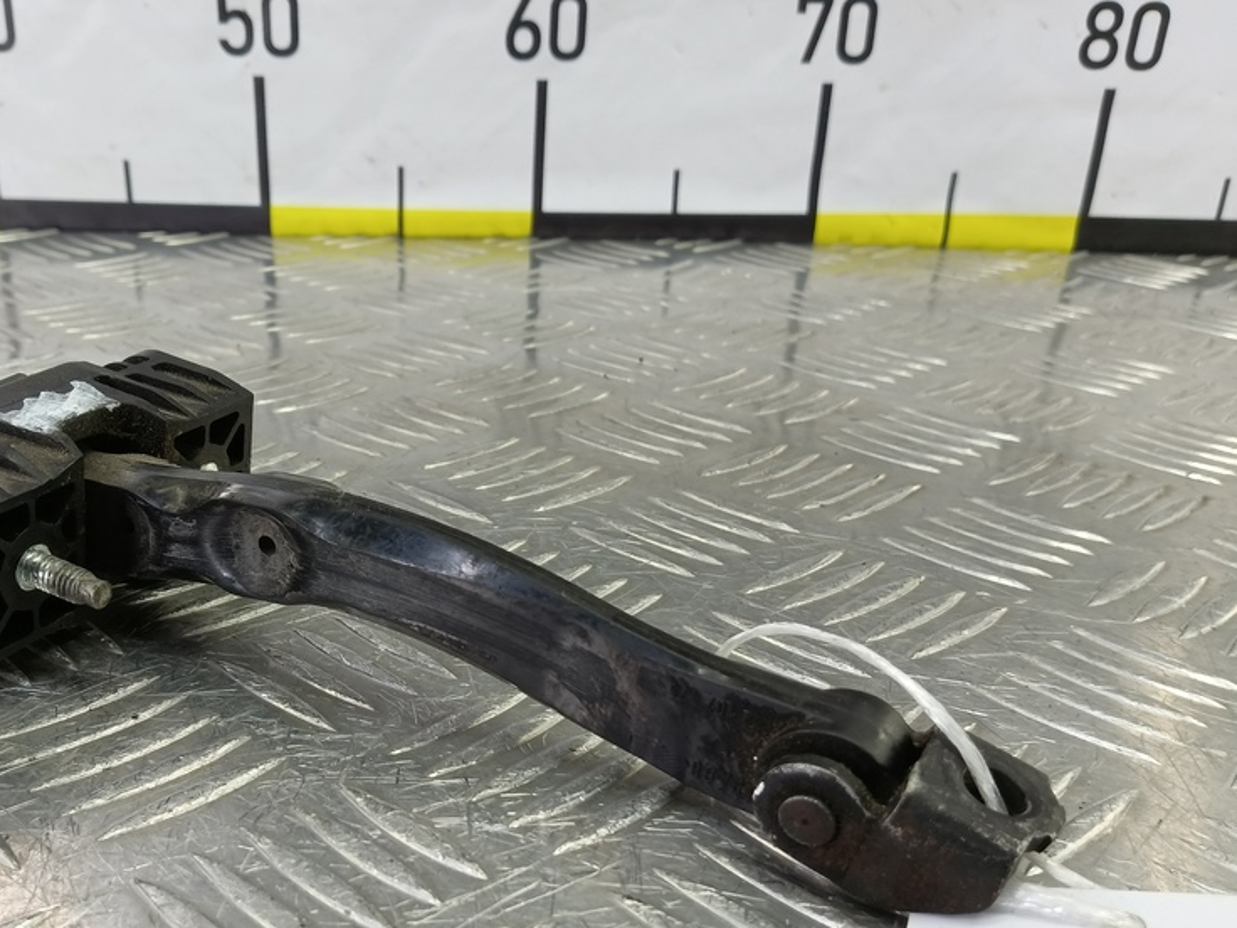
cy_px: 612
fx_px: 1144
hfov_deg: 55.9
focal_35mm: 32
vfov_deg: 43.6
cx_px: 442
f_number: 1.6
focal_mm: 4.11
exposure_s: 1/50
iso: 151
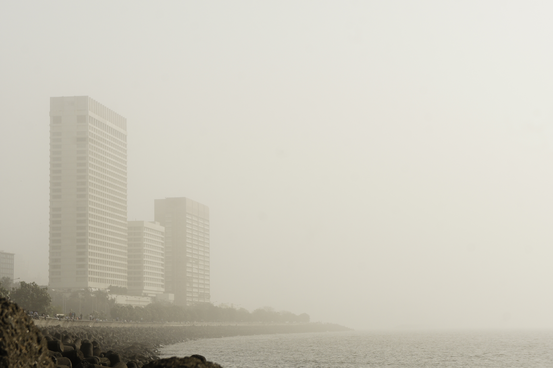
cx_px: 276
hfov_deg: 24.6
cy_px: 184
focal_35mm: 82
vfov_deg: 16.5
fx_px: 1267
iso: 200
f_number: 9
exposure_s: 1/500
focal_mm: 55
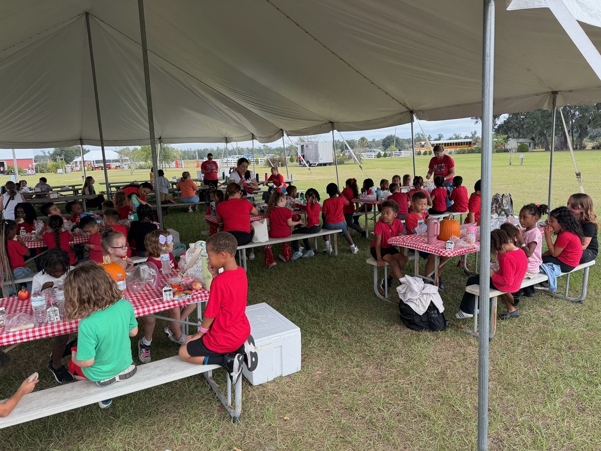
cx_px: 300
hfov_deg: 71.6
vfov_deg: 56.8
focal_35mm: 24
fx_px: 417
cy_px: 226
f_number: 1.78
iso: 100
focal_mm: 6.76
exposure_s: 1/931
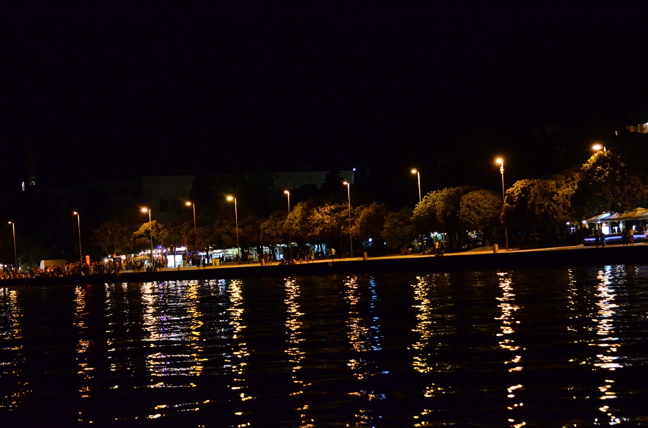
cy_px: 214
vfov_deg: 10.7
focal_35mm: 128
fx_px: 2290
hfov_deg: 16.1
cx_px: 324
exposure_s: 1/30
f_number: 4.5
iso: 4000
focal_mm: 85
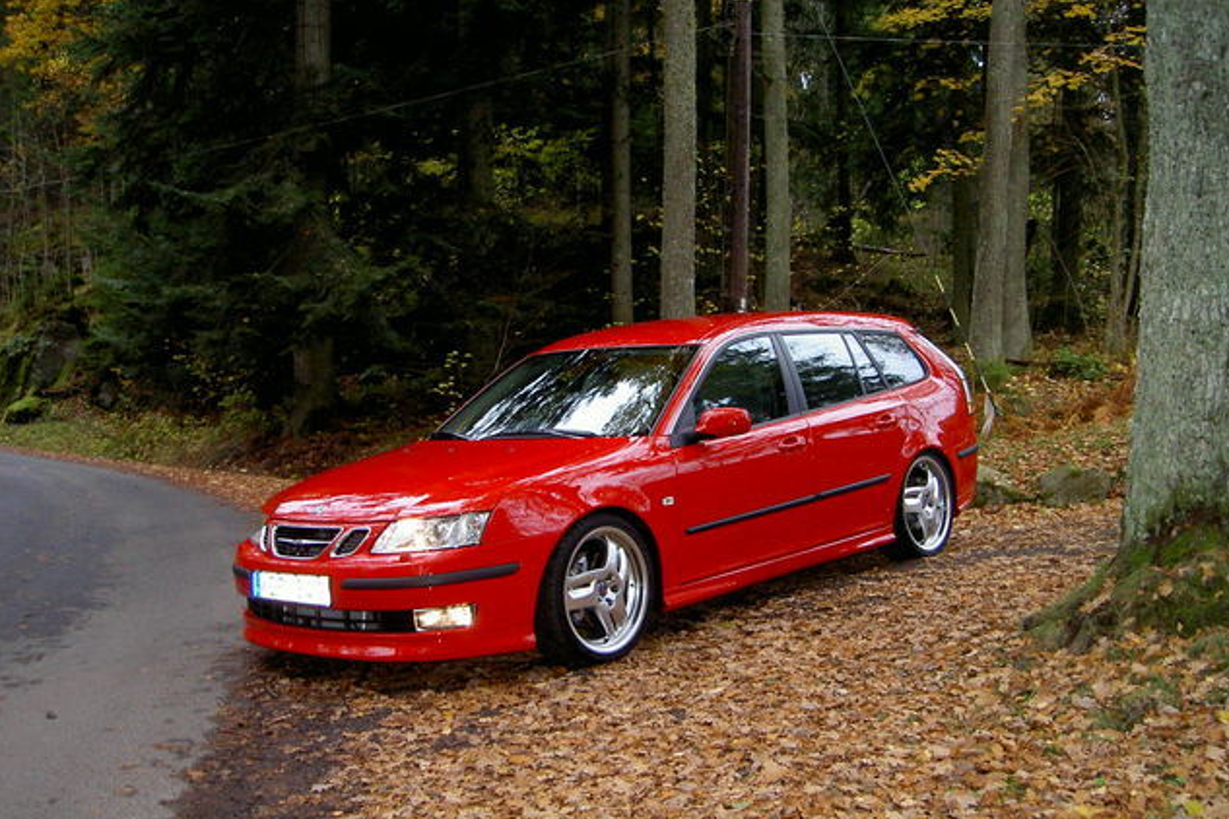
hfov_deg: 47.4
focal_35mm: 41
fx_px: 1400
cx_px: 619
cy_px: 446
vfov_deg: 32.6
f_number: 2.8
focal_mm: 8
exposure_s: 1/59.5
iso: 100
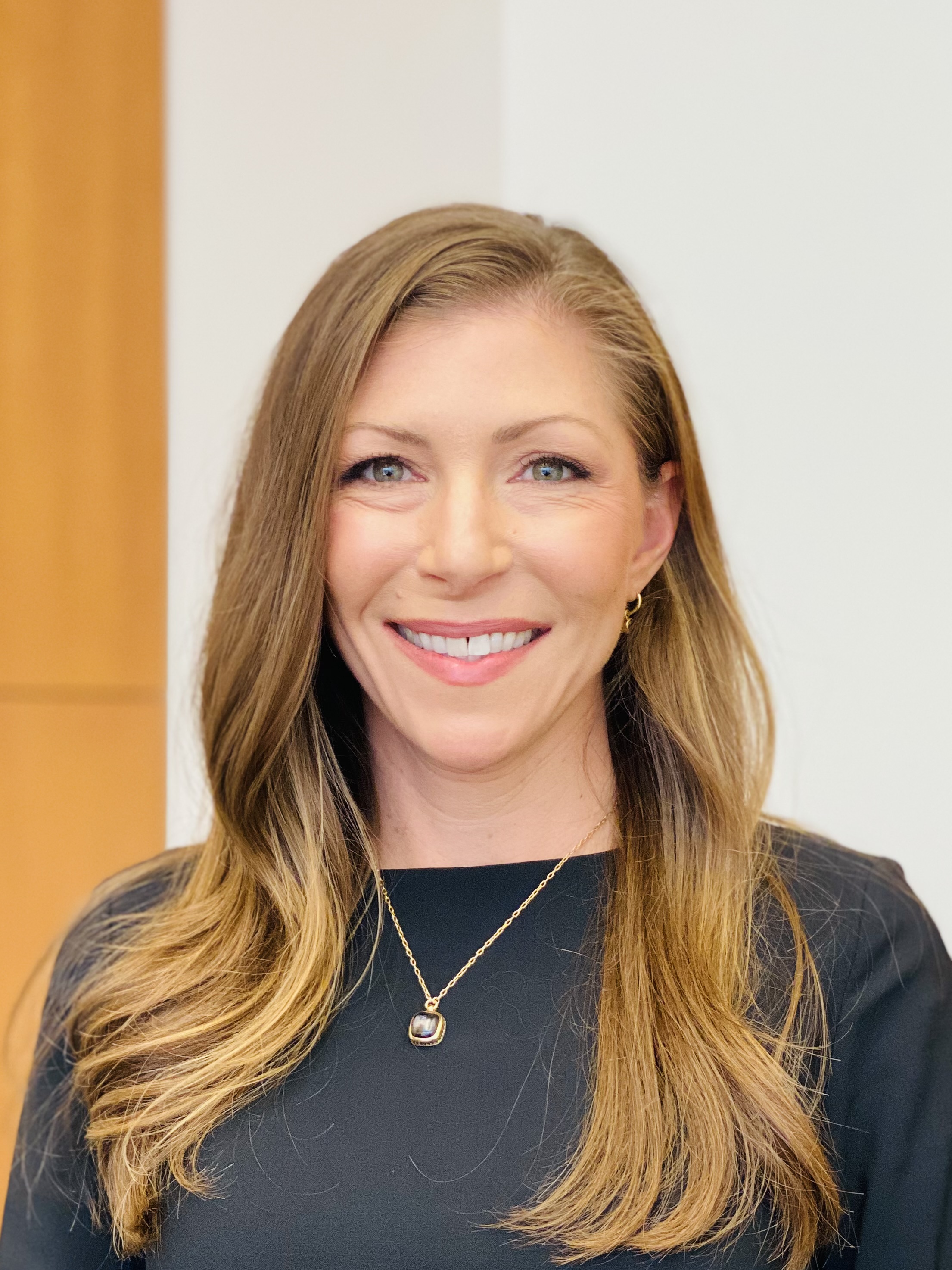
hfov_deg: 28.0
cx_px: 476
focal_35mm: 52
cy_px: 635
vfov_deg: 36.8
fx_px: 1907
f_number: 2
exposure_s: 1/120
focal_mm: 6
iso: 200
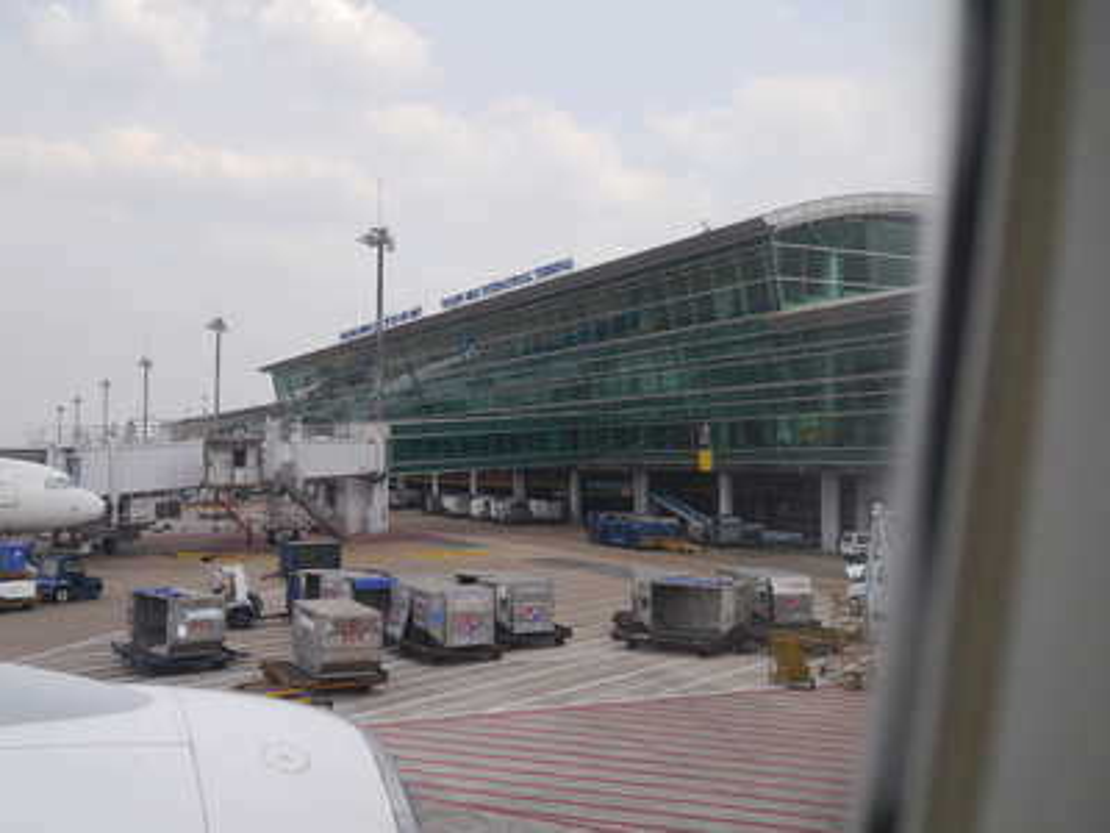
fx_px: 1283
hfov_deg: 46.8
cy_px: 416
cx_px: 555
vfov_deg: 36.0
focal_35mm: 40
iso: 160
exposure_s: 1/500
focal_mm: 20
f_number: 4.5
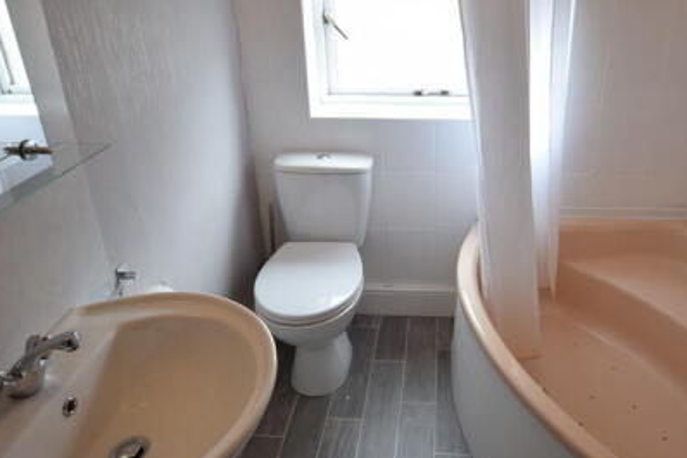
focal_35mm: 28
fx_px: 542
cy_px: 184
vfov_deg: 45.5
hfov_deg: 64.2
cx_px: 407
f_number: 5.6
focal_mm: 11.5
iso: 400
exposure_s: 1/125
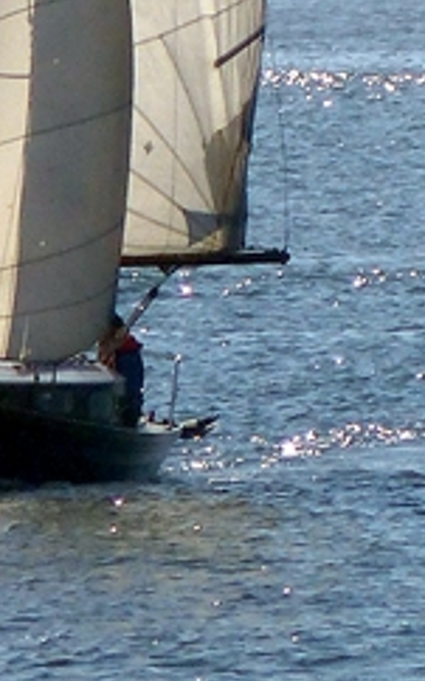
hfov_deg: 0.4
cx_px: 48
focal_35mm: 3360
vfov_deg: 0.6
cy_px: -208
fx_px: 62342
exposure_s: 1/1300
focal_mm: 108
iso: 100
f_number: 5
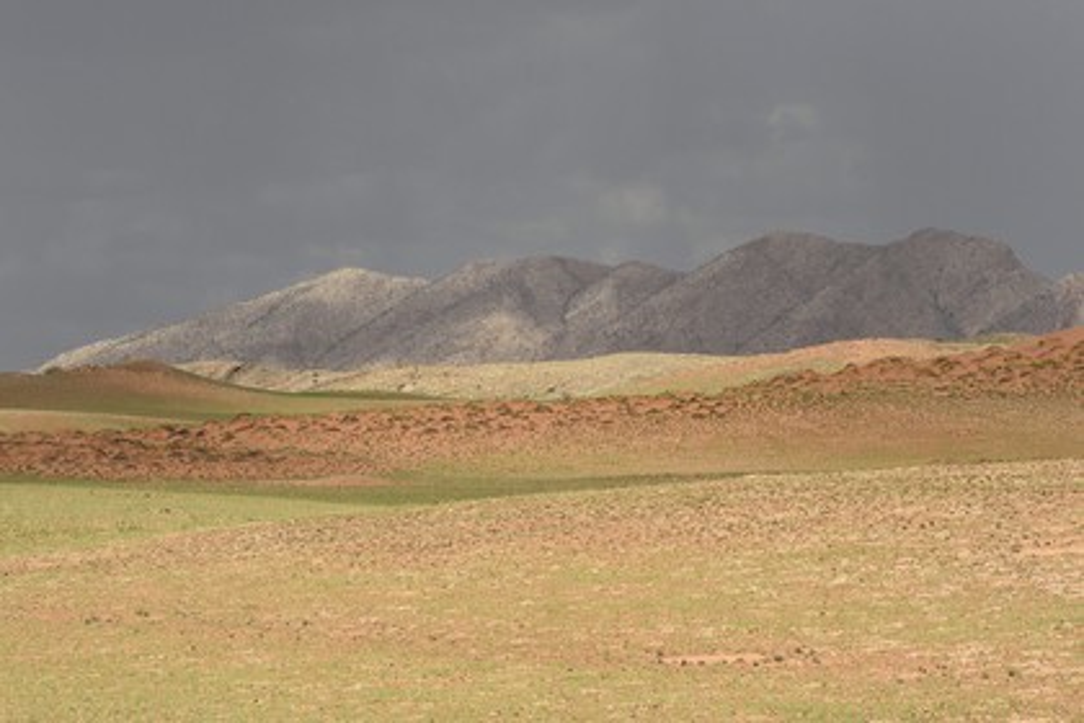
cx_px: 542
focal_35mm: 200
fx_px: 6022
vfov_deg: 6.9
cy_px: 362
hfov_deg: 10.3
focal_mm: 200
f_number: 7.1
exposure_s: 1/4000
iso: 800
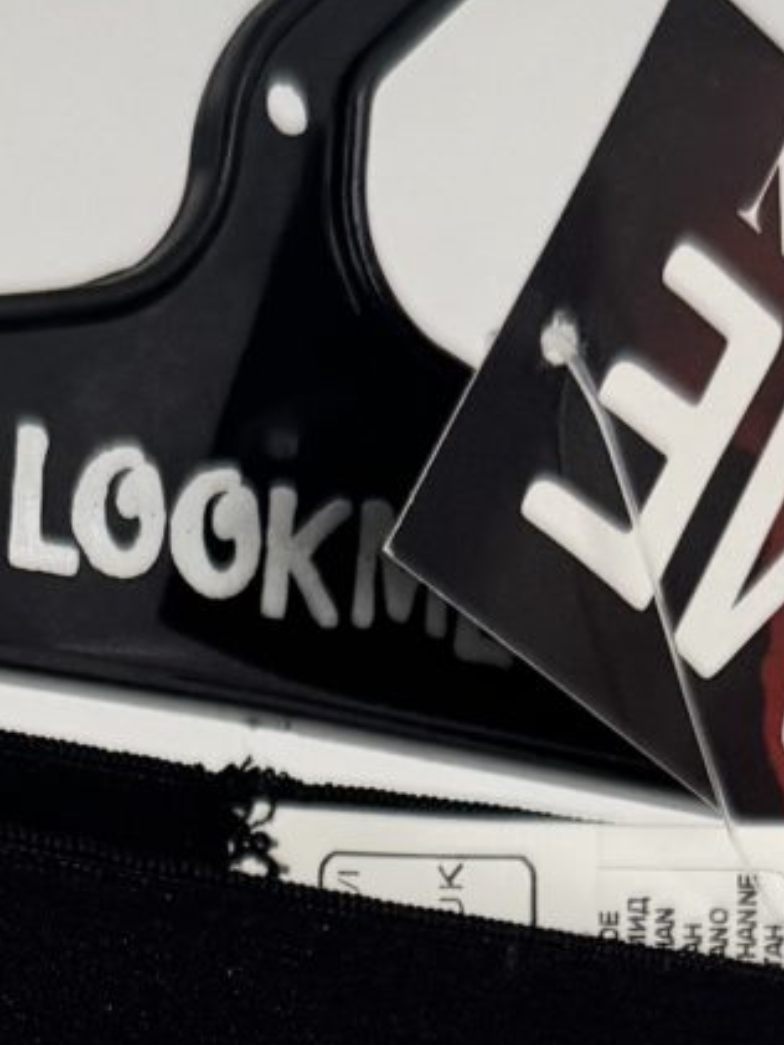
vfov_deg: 12.2
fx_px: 4407
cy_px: 1963
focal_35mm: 146
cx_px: 218
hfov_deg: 10.2
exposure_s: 1/1285
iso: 80
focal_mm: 6.76
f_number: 1.78
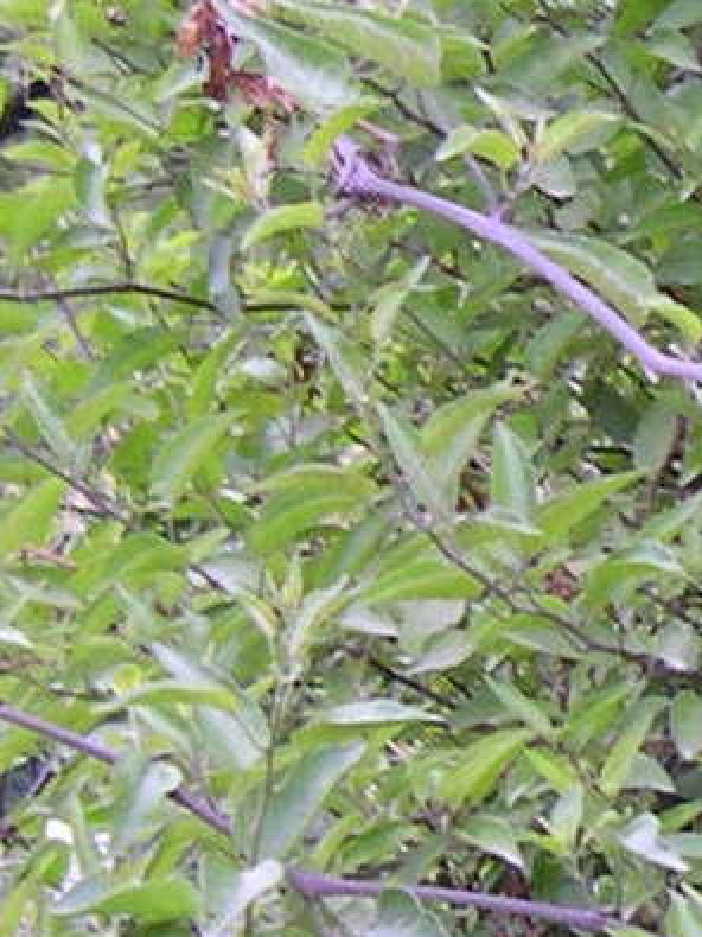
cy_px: 714
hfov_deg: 8.0
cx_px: 1380
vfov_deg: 11.1
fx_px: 4816
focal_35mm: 178
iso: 100
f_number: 2.8
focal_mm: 8
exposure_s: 1/80
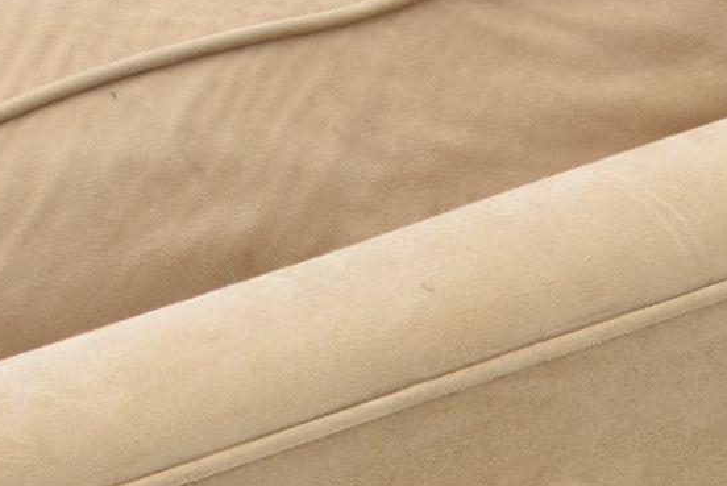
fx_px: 4931
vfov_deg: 5.6
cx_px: 835
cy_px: 824
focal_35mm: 244
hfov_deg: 8.4
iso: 160
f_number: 6.3
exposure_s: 1/100
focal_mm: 30
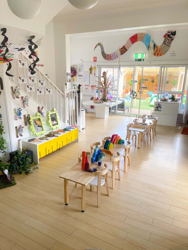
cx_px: 94
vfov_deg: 67.3
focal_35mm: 26
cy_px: 125
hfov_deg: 53.1
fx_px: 188
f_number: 1.6
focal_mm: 5.1
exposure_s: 1/120
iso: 64
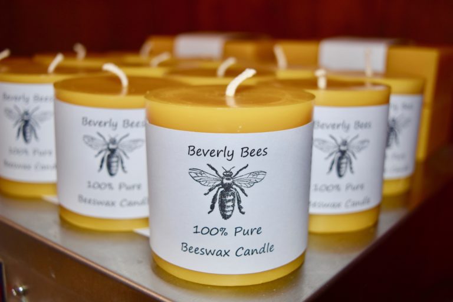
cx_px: 226
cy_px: 151
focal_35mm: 42
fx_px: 528
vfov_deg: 31.9
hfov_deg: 46.4
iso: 500
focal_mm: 28
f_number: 4.2
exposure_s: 1/60
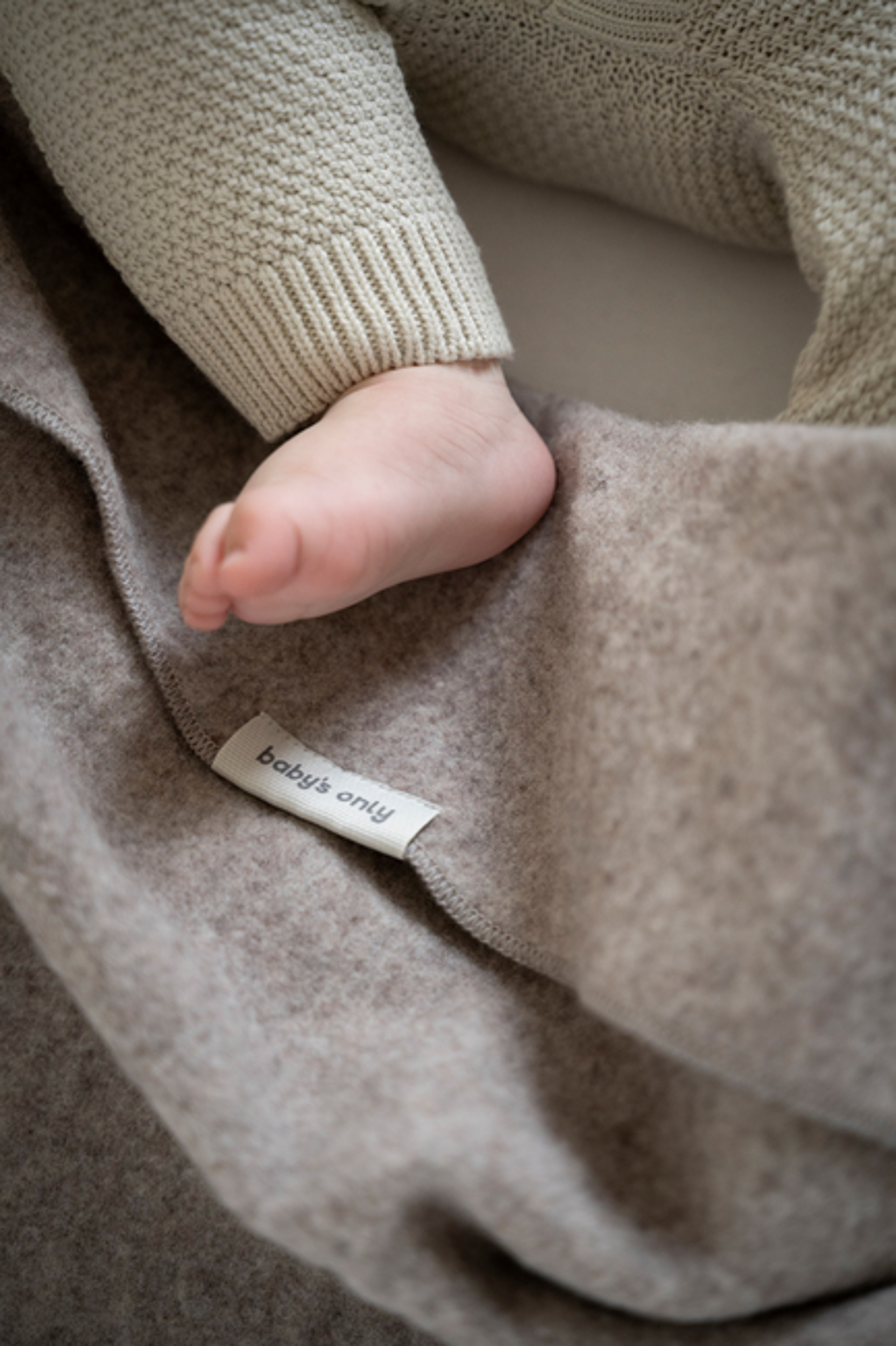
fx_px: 2577
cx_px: 448
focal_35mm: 69
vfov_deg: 29.3
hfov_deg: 19.7
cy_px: 673
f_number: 2.8
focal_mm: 69
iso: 640
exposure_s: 1/160
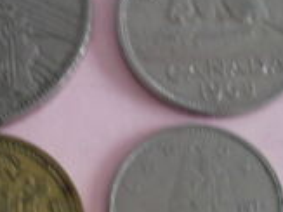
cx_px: -7
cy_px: 191
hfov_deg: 17.1
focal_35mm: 112
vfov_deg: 13.1
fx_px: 915
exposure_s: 1/30
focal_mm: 6.3
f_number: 3.5
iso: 75
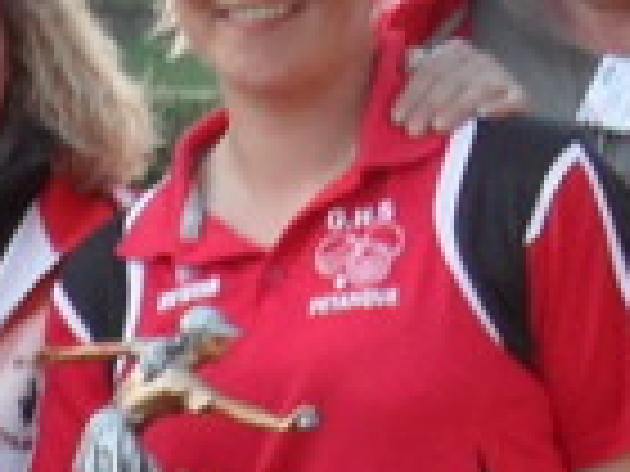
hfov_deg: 6.9
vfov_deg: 5.3
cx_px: -716
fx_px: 5005
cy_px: 791
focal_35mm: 275
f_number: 3.6
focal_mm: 6.5
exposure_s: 1/45
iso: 200
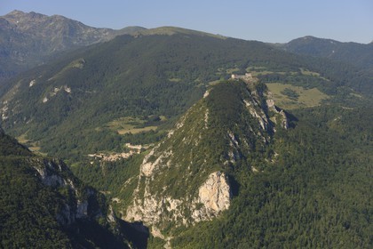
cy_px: 124
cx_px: 186
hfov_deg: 28.8
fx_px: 725
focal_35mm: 70
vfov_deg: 19.5
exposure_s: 1/1000
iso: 400
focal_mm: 70
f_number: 7.1
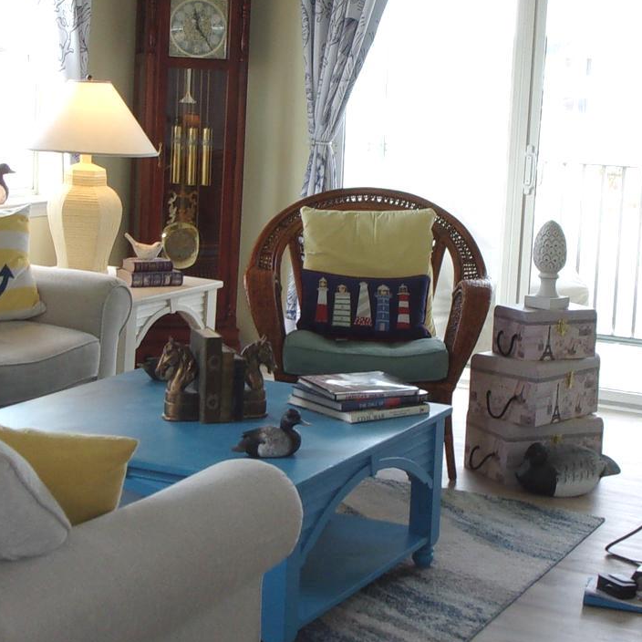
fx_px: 1511
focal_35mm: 72
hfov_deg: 24.0
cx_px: 346
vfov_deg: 23.9
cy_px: 252
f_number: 3.9
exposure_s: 1/34
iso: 80
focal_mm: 5.1
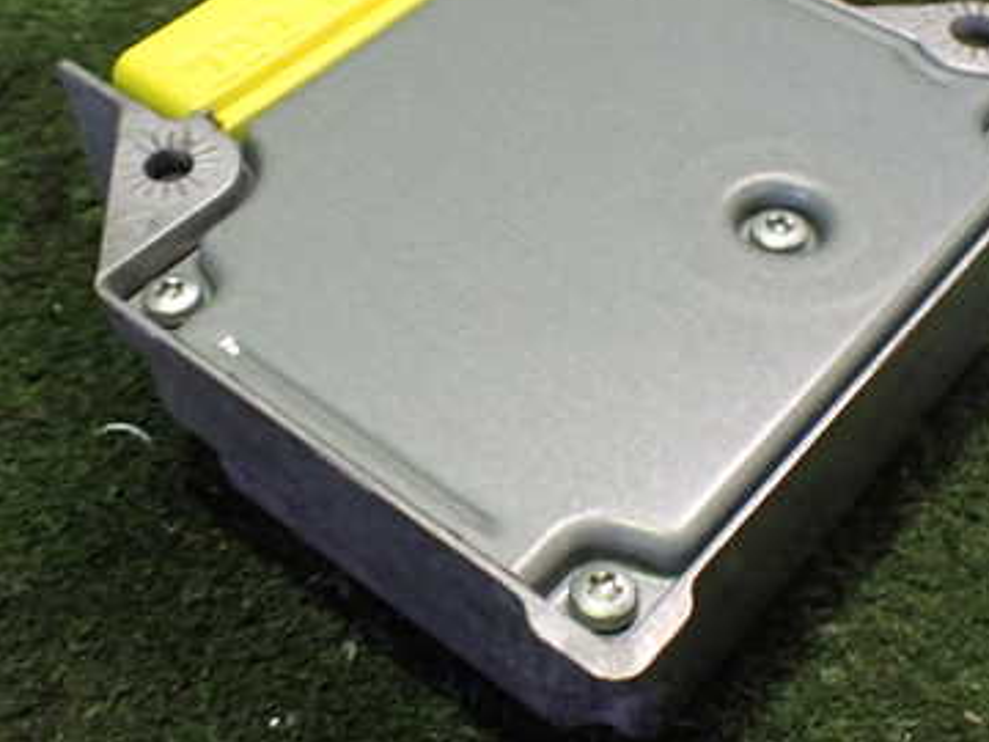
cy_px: 333
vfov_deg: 29.1
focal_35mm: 50
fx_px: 1429
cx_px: 514
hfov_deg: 38.2
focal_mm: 5.4
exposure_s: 1/50
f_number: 2.3
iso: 800
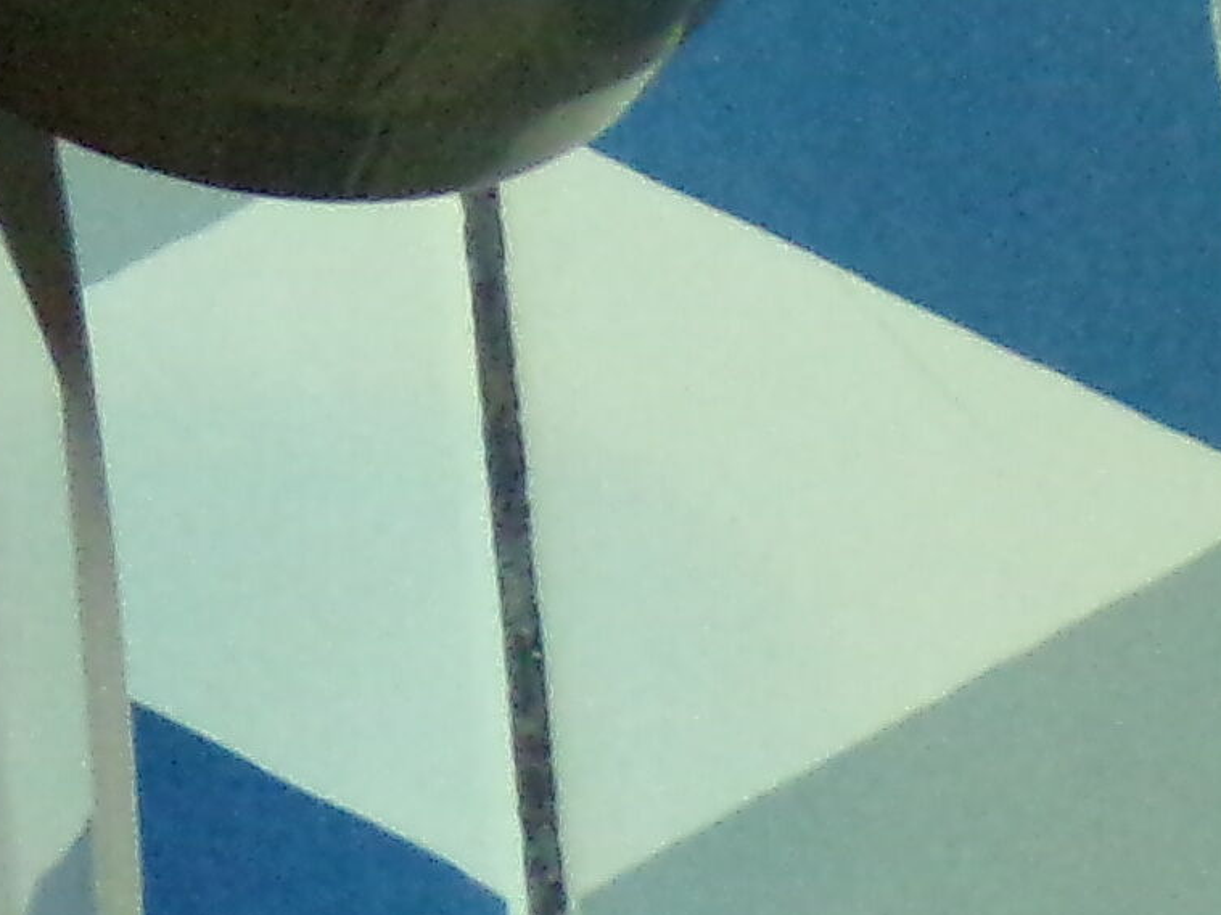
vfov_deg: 5.8
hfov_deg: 7.5
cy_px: 770
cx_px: -1129
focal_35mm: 255
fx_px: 8993
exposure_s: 1/20
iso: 543
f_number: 3.4
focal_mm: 7.6
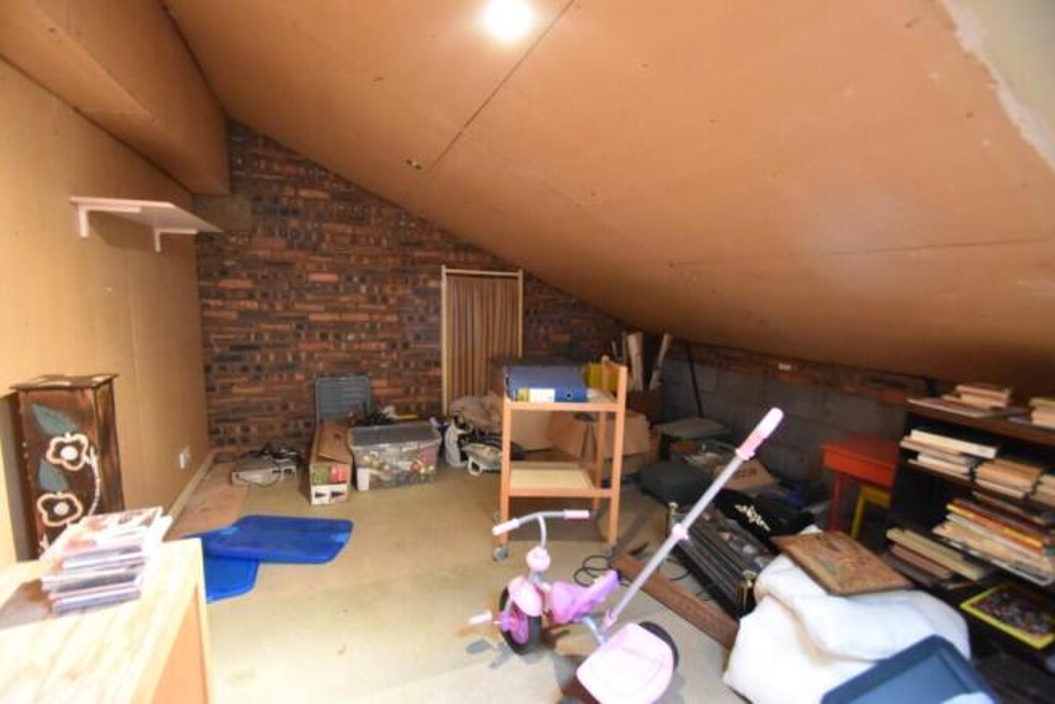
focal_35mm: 15
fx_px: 440
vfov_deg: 77.4
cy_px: 352
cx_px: 528
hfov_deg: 100.4
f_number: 4.5
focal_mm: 10
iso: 5000
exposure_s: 1/15
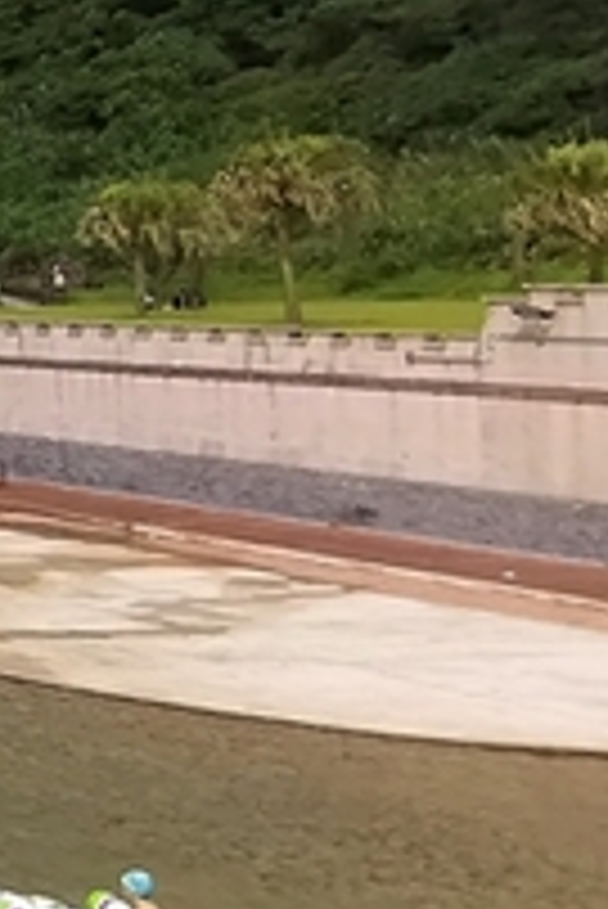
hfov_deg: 11.2
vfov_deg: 28.5
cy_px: 272
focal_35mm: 70
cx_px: -1239
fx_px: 1770
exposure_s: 1/1300
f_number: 2.2
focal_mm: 2.35
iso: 50
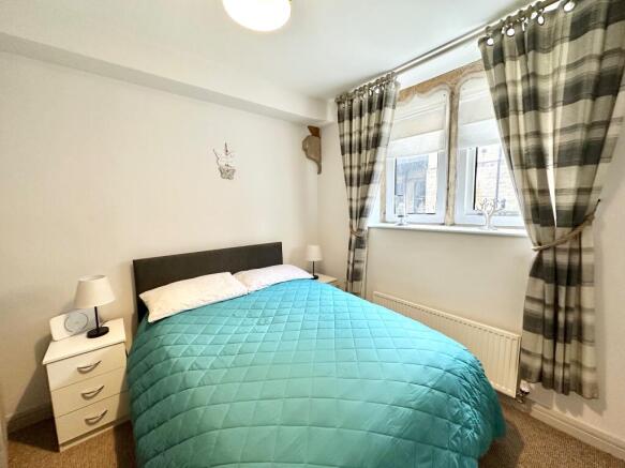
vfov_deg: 85.7
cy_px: 234
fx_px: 253
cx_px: 312
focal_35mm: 14
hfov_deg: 102.1
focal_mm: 2.22
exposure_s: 1/50
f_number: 2.2
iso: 200
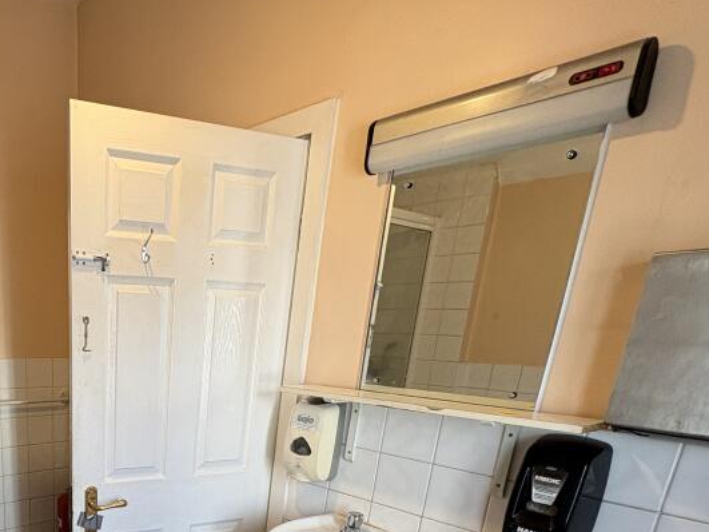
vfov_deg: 45.7
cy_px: 493
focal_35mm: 27
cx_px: 117
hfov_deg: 58.9
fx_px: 553
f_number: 2.2
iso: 100
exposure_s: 1/100
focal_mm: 2.22
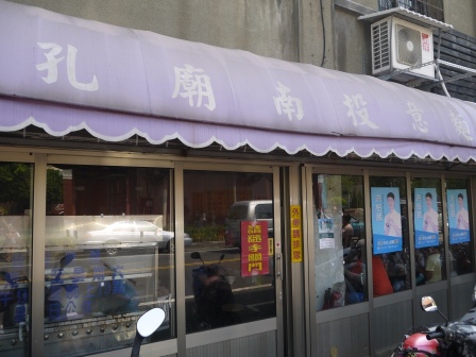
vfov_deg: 49.7
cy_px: 178
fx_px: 385
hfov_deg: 63.4
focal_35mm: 28
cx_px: 238
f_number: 5.6
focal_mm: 14
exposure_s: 1/250
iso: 160
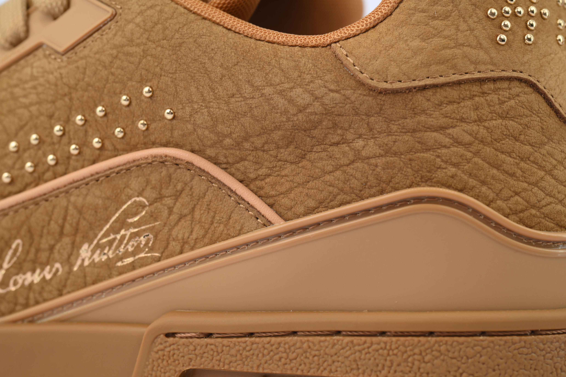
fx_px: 1305
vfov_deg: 16.5
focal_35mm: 83
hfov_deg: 24.5
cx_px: 283
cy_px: 188
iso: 400
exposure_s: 1/100
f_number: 10
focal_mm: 83
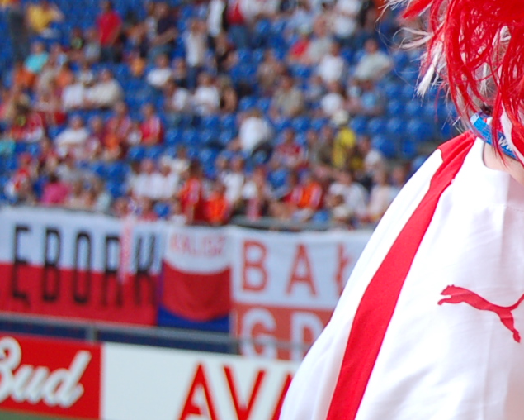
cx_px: 791
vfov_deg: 6.9
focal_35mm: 225
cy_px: 128
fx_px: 3484
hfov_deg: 8.4
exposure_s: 1/125
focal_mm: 45
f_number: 5.6
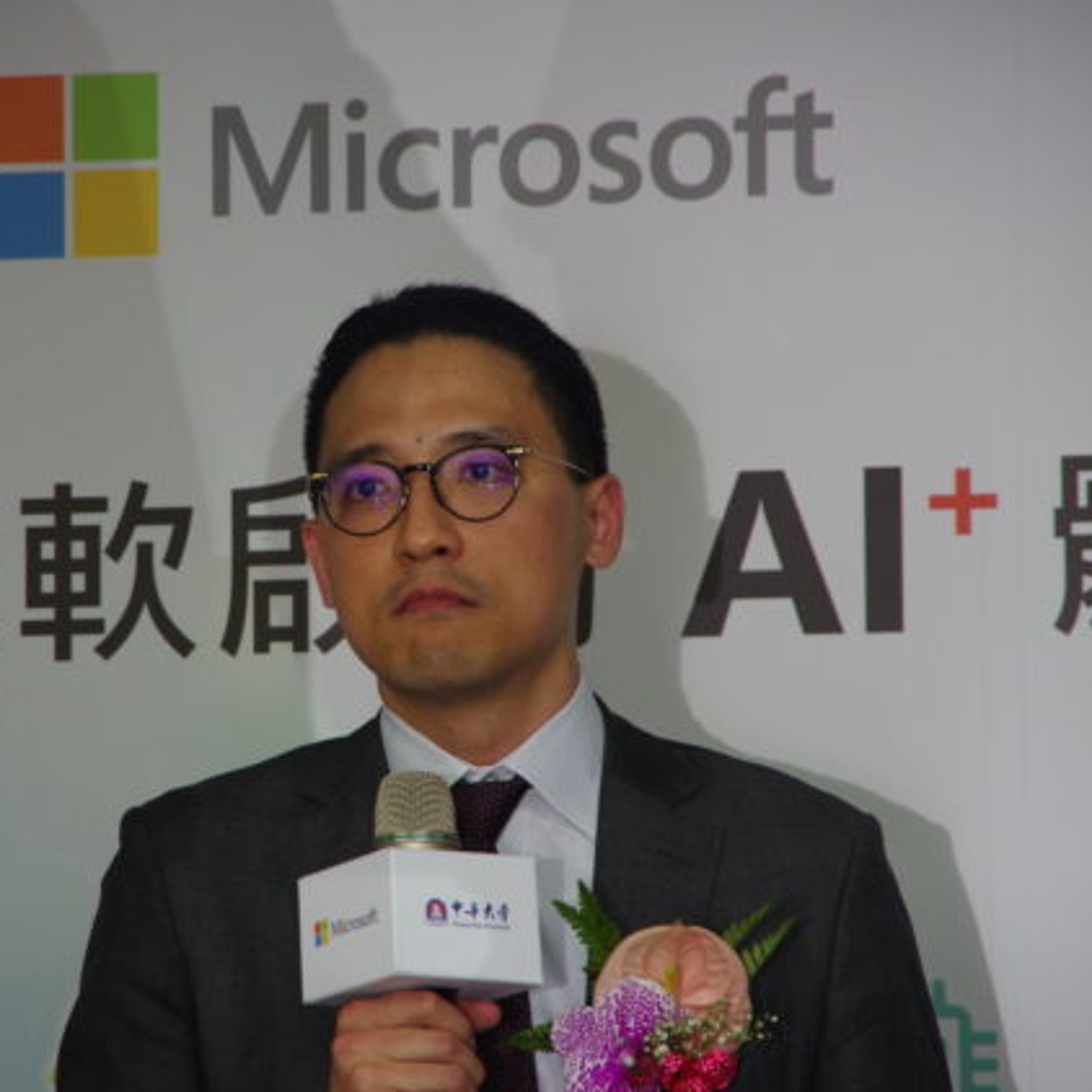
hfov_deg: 6.7
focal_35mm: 260
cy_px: 546
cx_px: 355
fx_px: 9279
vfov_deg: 6.7
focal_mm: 135
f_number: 5.6
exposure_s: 1/200
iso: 1600
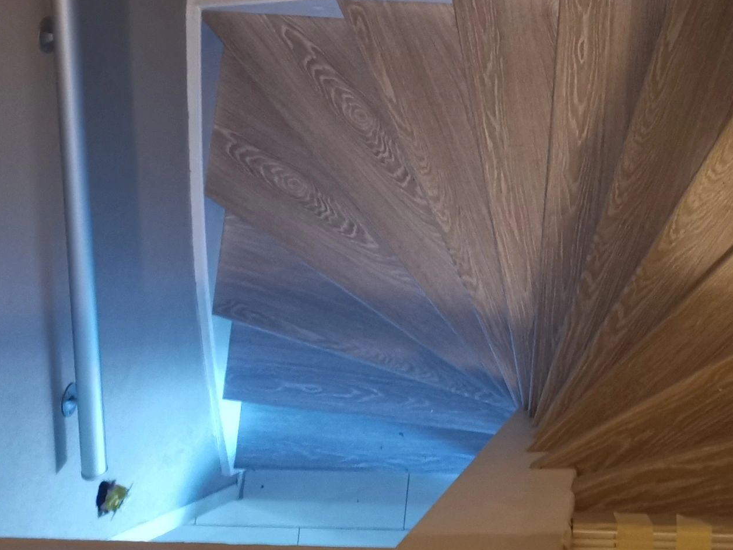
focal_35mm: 55
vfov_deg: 25.6
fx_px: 1165
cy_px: 34
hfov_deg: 33.1
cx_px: 665
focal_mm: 5.58
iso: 1250
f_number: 1.8
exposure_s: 1/25
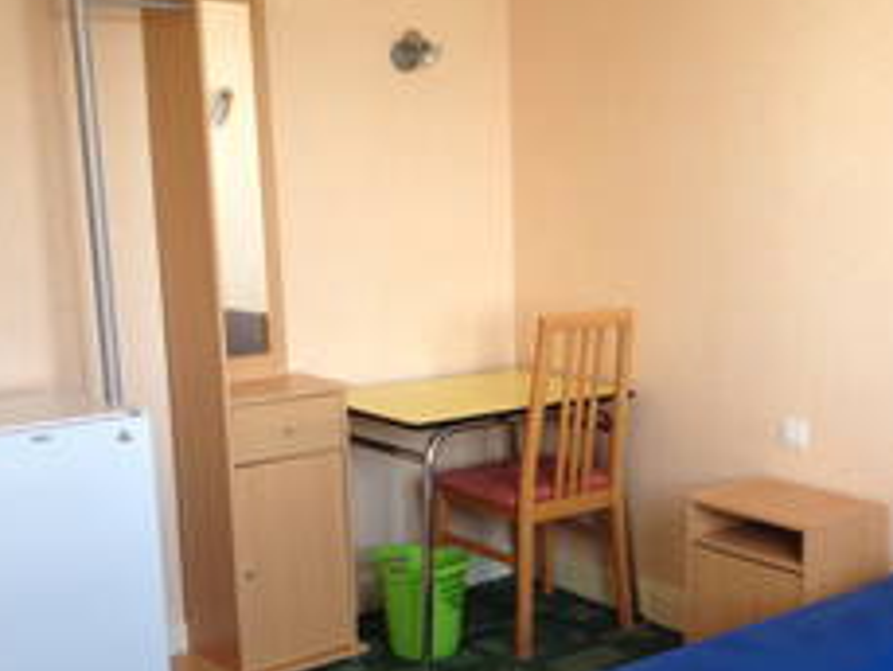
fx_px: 1420
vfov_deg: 26.5
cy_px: 433
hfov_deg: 34.6
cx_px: 593
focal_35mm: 55
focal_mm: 4.28
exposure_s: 1/20
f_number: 2.4
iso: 64
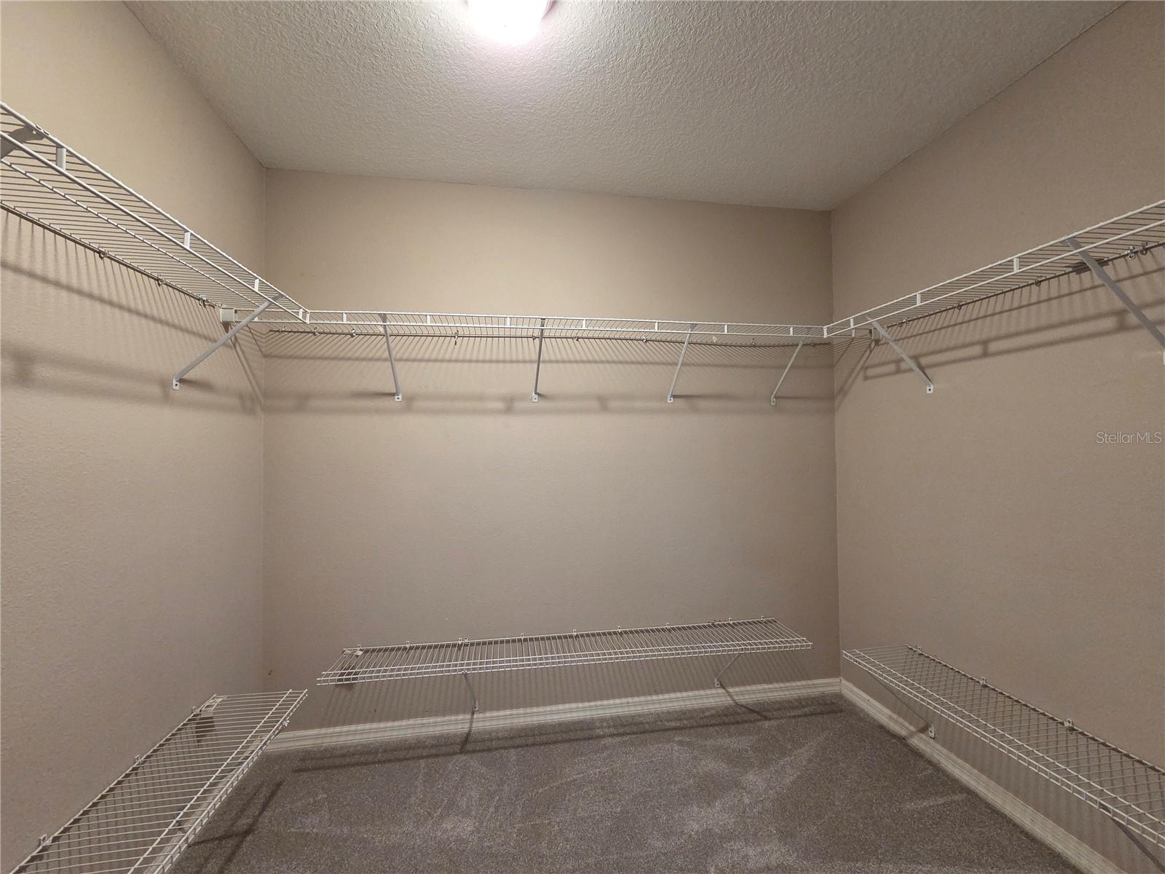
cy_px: 437
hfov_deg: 106.2
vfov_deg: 89.9
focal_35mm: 13
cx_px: 582
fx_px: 438
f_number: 2.2
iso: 640
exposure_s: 1/60
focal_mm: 2.2
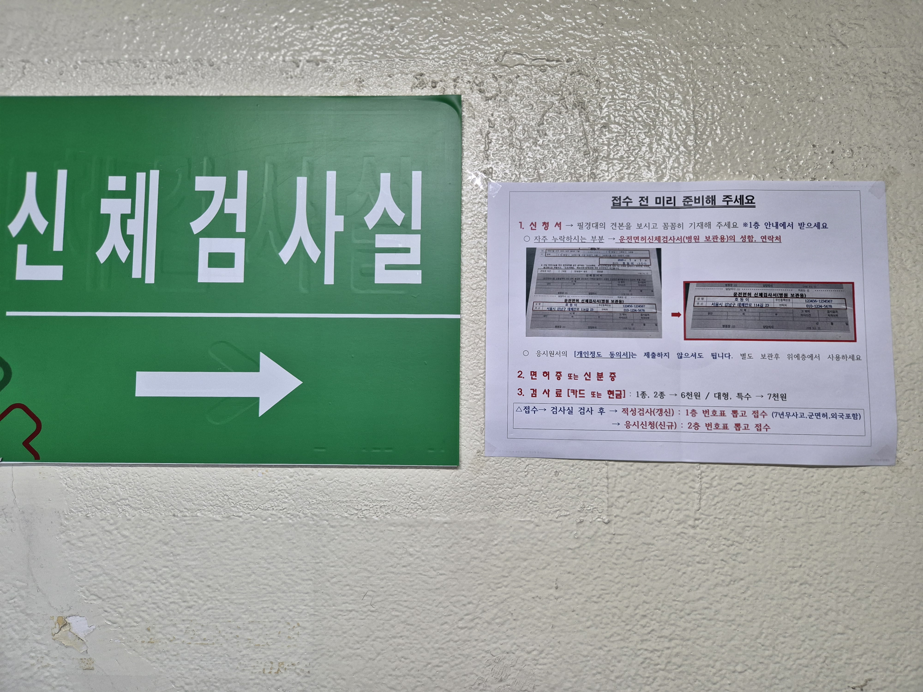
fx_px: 613
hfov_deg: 73.9
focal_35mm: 23
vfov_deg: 58.9
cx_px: 462
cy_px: 346
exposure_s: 1/120
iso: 160
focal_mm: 5.4
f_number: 1.8
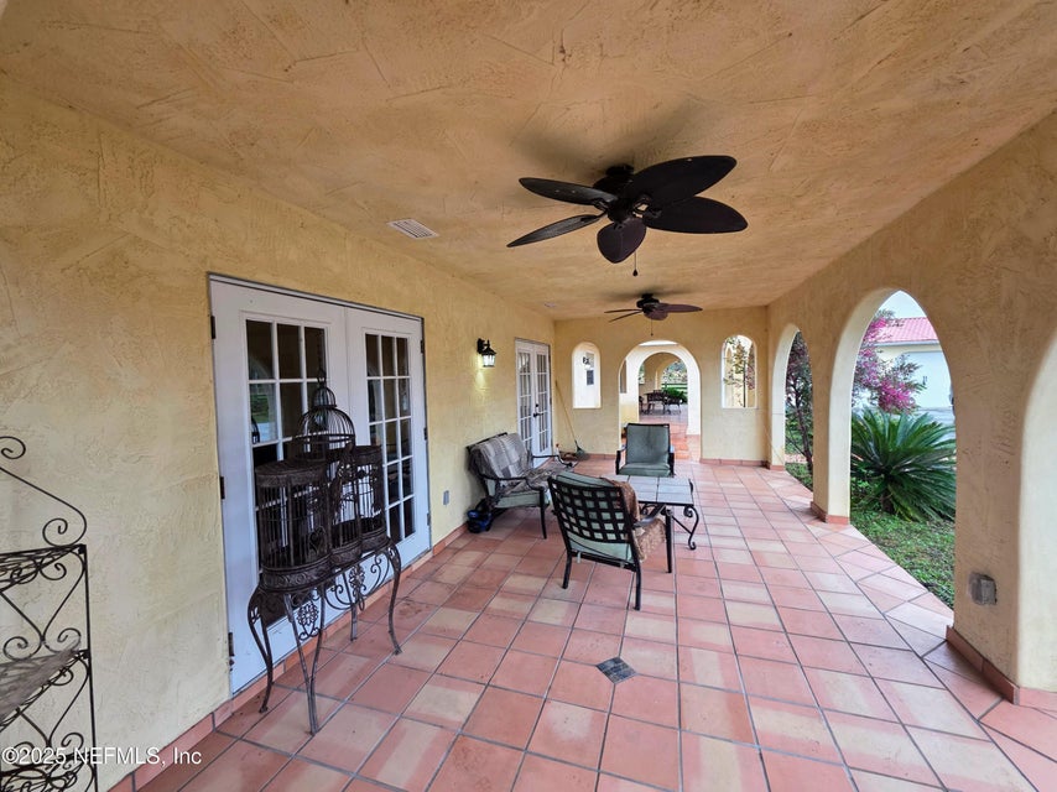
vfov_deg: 89.9
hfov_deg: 106.2
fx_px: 397
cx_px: 528
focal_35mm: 13
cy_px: 396
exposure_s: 1/120
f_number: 1.9
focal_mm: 2.2
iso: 125
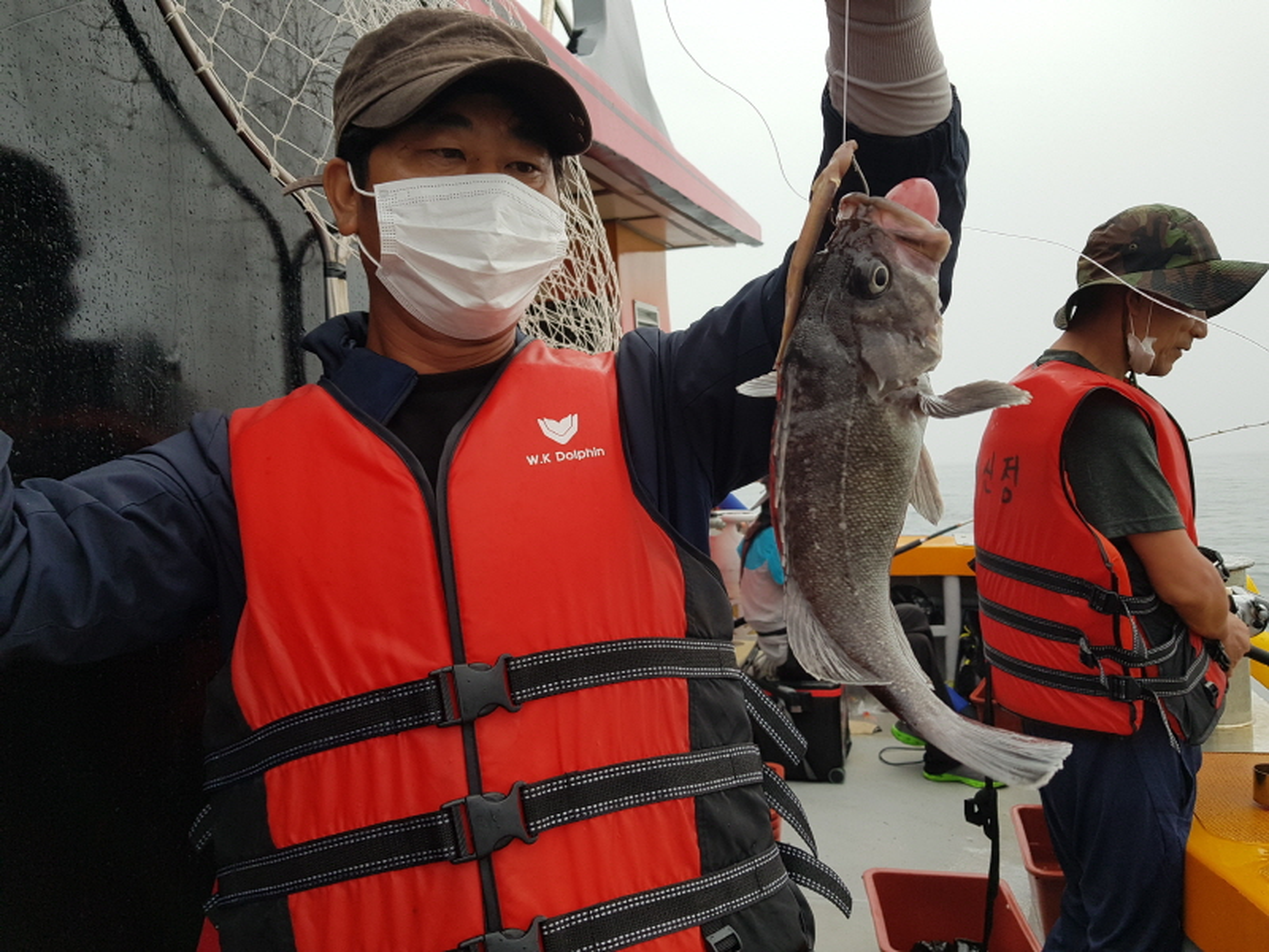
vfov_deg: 53.1
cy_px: 476
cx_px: 634
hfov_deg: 67.3
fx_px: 953
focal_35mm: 26
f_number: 1.7
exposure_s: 1/178
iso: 40
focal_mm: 4.3
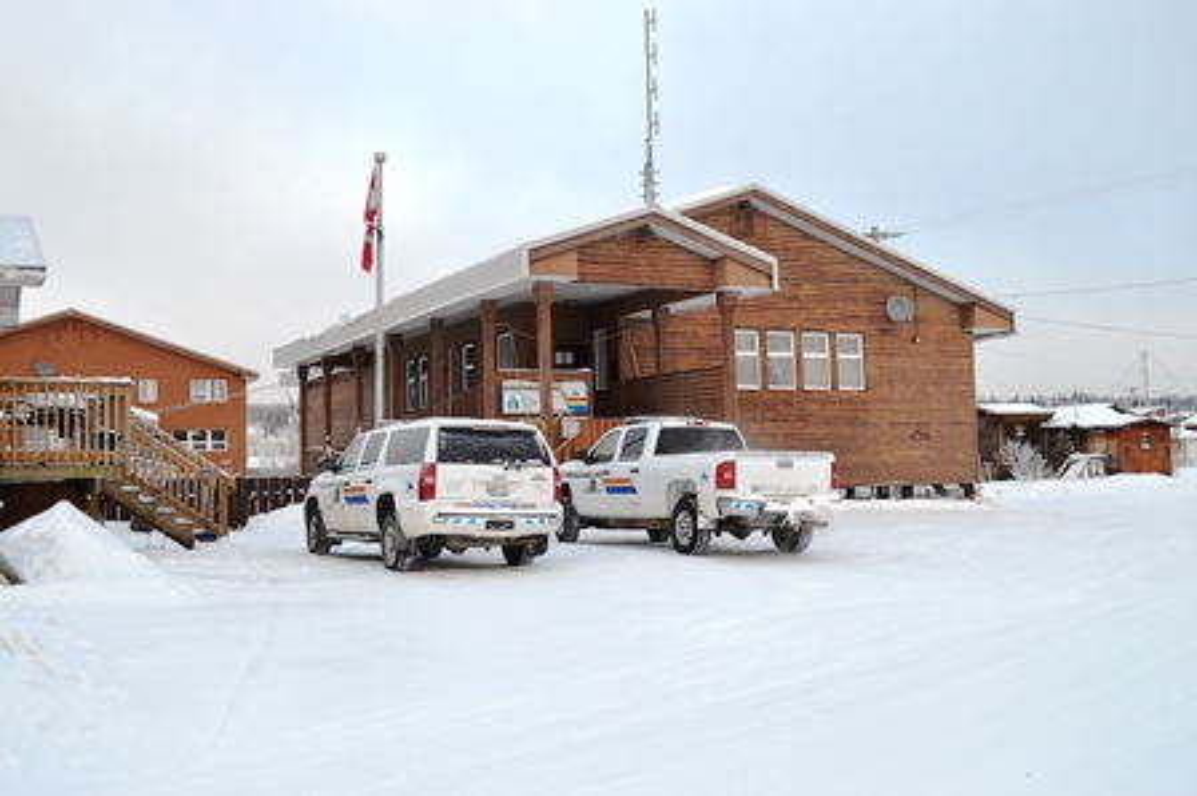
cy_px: 398
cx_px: 598
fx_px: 1296
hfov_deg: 49.6
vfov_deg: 34.2
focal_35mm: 39
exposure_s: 1/125
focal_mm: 26
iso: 140
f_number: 5.6
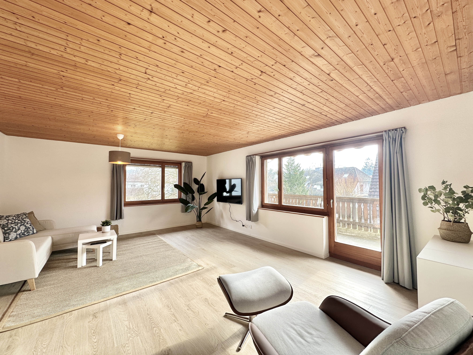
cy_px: 178
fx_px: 191
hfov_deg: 102.1
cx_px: 236
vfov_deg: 85.7
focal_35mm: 14
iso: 64
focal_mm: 2.22
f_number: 2.2
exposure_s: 1/99
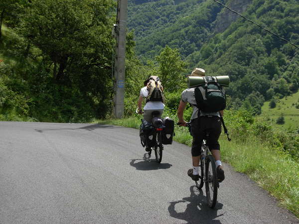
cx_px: 150
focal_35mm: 64
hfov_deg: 30.3
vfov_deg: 22.9
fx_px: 553
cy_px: 112
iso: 79
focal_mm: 10.5
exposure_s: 1/813
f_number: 3.4
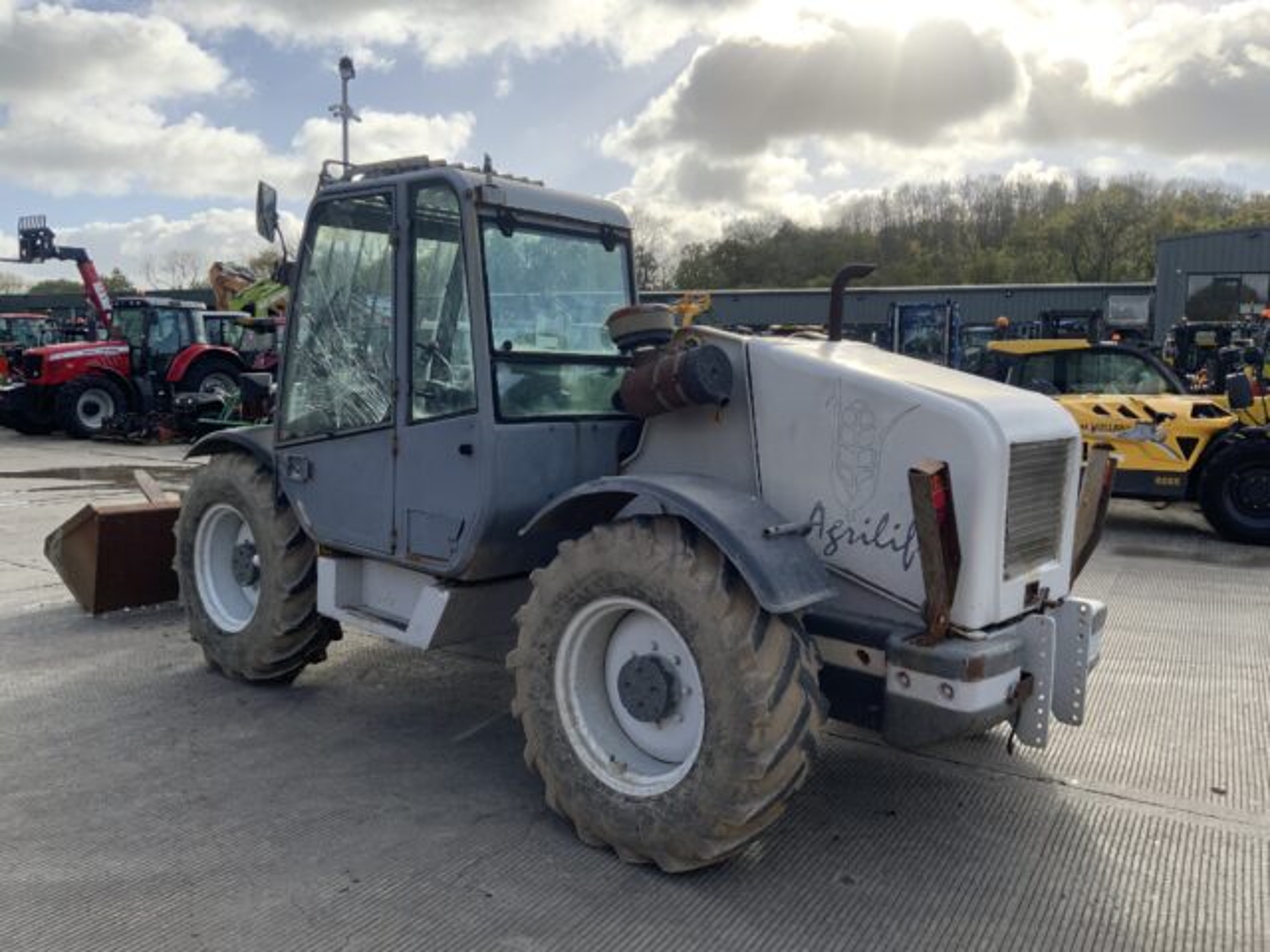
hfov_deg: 61.7
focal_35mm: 29
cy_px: 476
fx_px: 1064
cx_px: 635
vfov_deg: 48.2
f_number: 1.8
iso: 16
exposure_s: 1/1250
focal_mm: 3
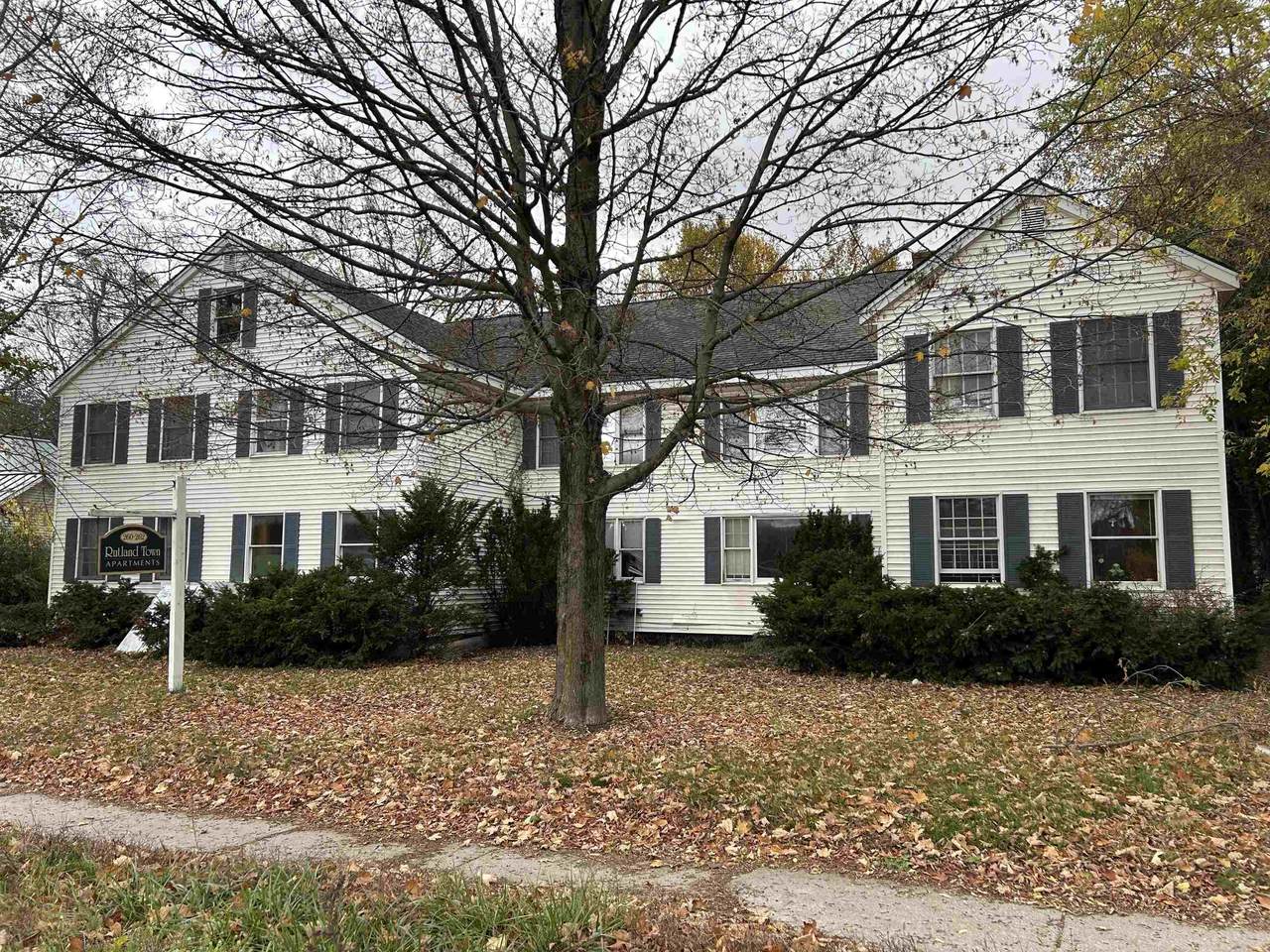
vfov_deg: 53.1
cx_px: 635
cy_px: 476
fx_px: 954
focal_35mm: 26
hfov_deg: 67.3
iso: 50
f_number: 1.5
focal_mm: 5.7
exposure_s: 1/436
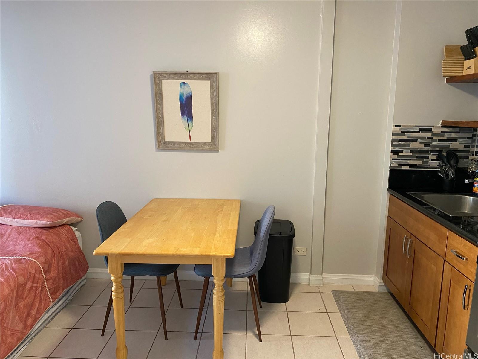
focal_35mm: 26
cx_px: 239
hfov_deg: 67.3
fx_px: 359
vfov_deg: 53.1
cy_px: 180
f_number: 1.8
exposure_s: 1/60
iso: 250
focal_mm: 4.25
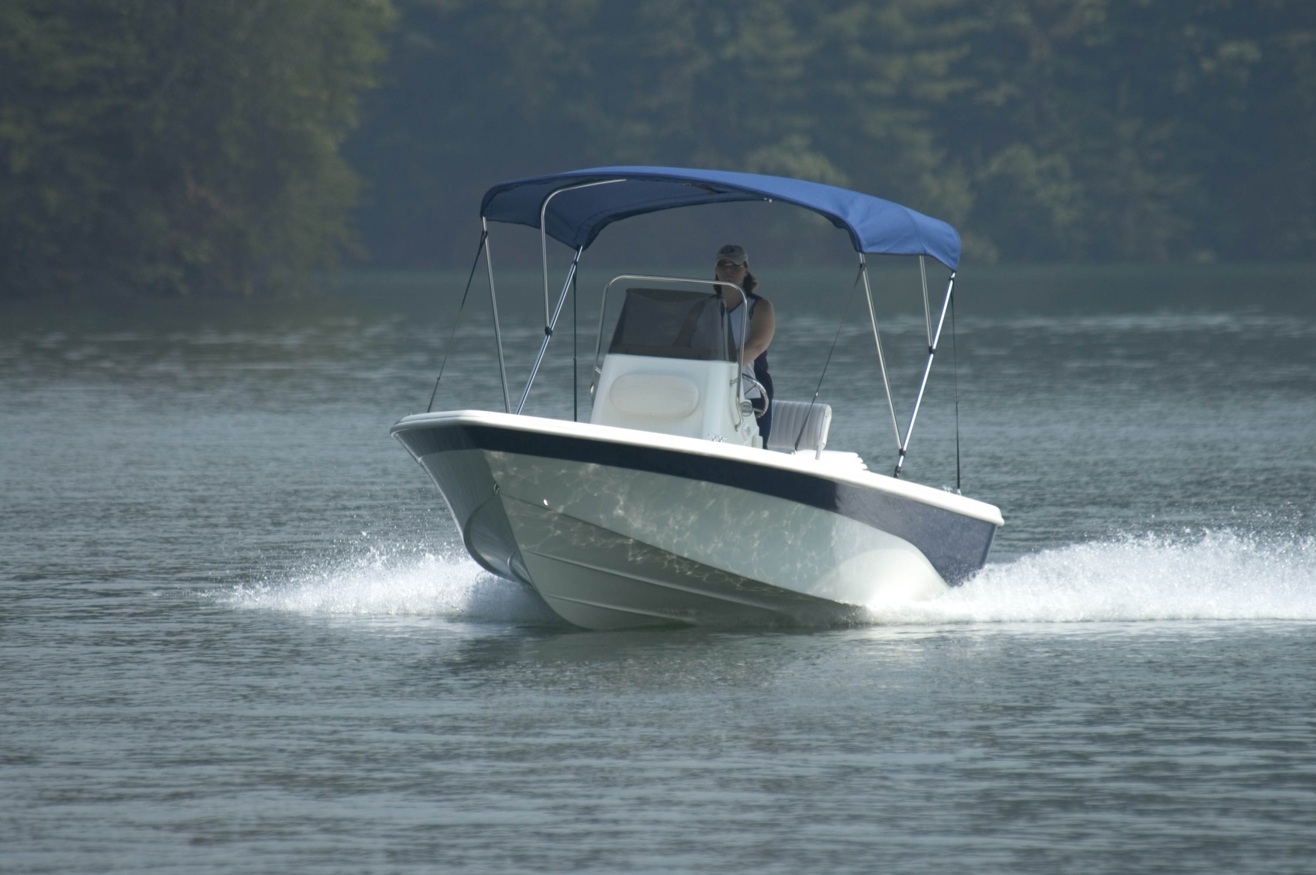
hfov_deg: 3.4
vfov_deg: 2.3
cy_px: 438
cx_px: 658
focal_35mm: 600
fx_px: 21914
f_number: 5.6
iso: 200
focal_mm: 400
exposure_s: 1/800
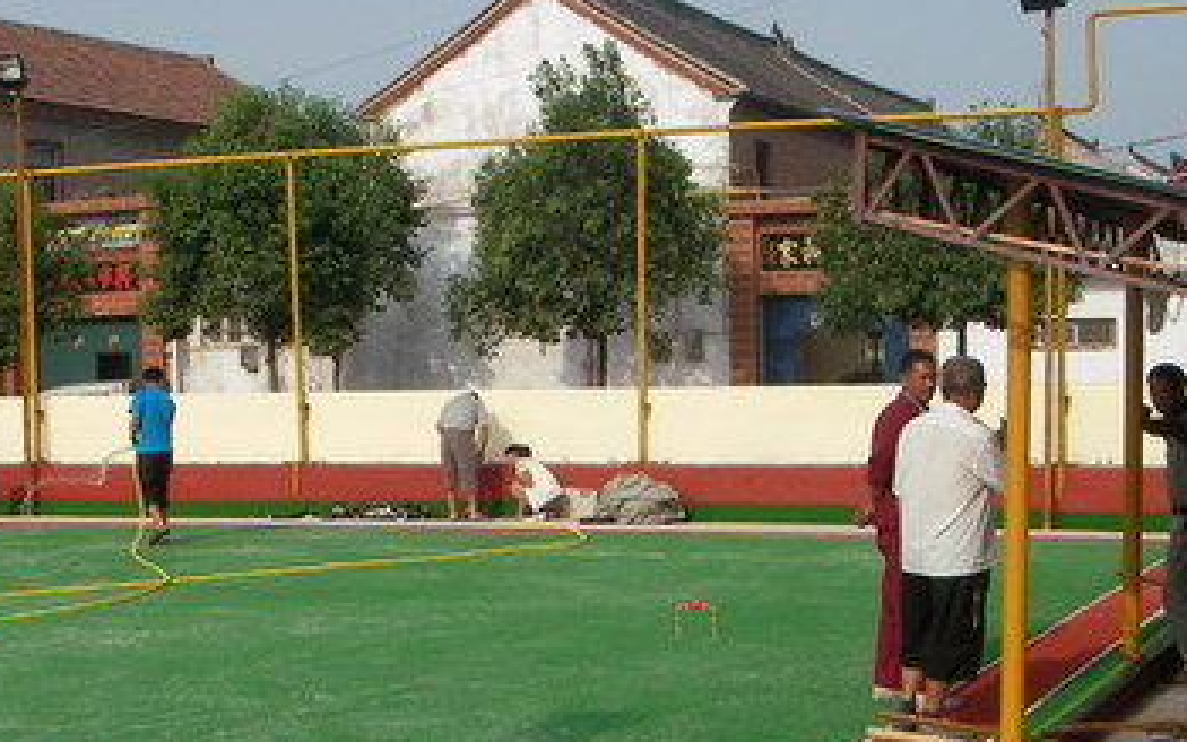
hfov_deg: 29.6
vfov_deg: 18.7
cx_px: 424
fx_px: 2233
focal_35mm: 69
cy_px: 627
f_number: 6.6
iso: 50
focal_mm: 6.3
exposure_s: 1/240
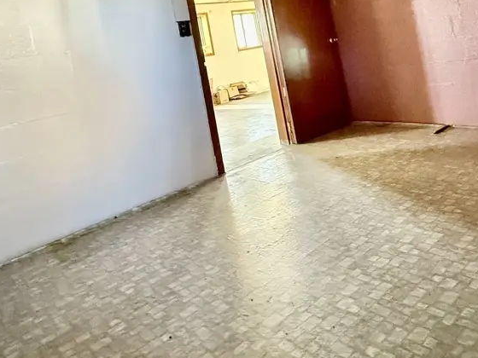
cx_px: 275
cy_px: 45
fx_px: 414
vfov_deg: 43.3
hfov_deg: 59.7
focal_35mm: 30
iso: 1000
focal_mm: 2.22
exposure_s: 1/60
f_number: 2.2
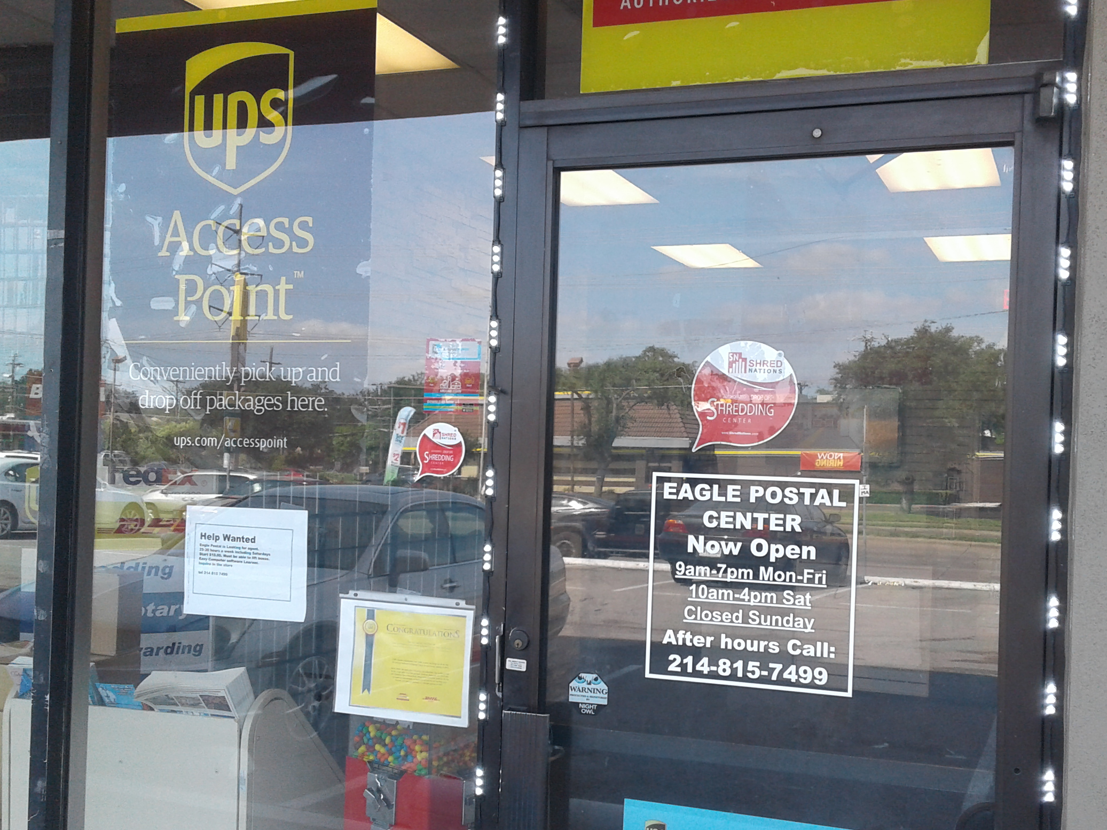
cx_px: 639
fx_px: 1311
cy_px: 466
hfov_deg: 45.6
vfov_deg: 35.1
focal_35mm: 41
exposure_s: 1/181
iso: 50
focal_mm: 3.3
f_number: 2.2
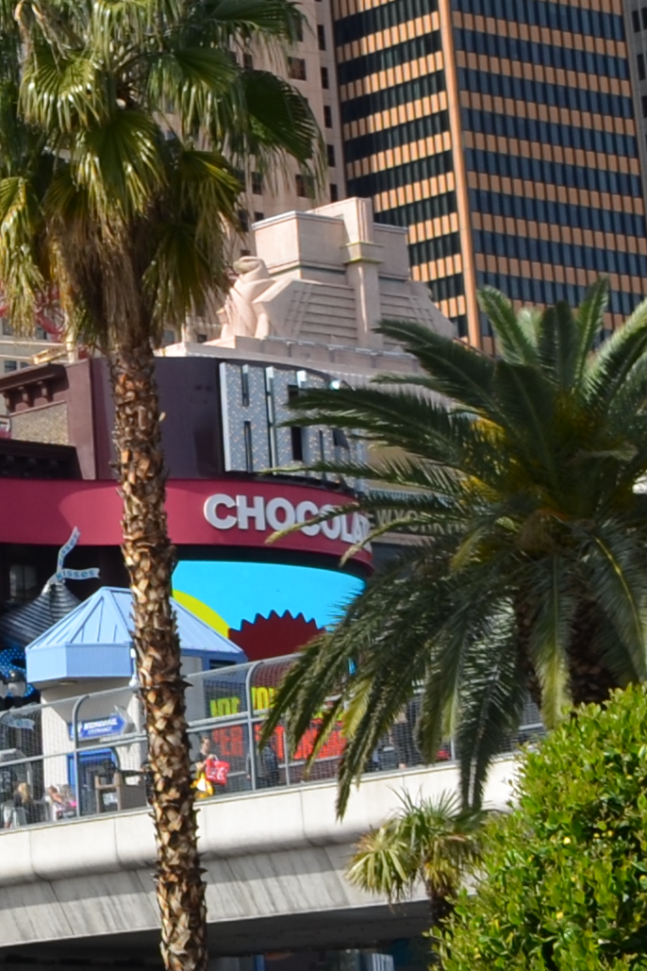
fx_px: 3477
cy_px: -303
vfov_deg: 15.1
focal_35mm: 129
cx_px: -790
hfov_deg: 9.7
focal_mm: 18
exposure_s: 1/250
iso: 110
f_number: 8
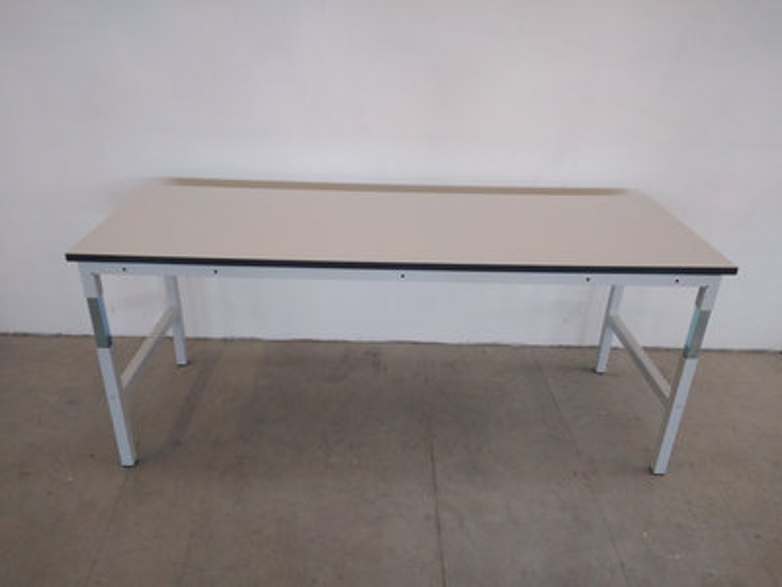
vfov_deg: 53.1
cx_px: 391
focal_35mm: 26
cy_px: 294
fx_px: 587
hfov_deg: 67.3
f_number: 1.8
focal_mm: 3.6
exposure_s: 1/25
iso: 258
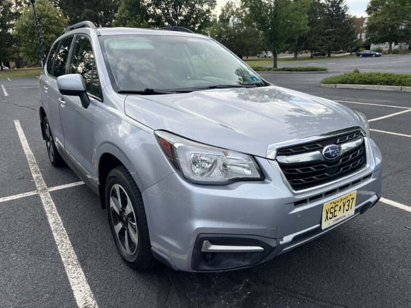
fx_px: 309
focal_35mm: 26
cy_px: 154
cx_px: 206
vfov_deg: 53.1
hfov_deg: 67.3
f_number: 1.5
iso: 50
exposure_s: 1/1252
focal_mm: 5.7
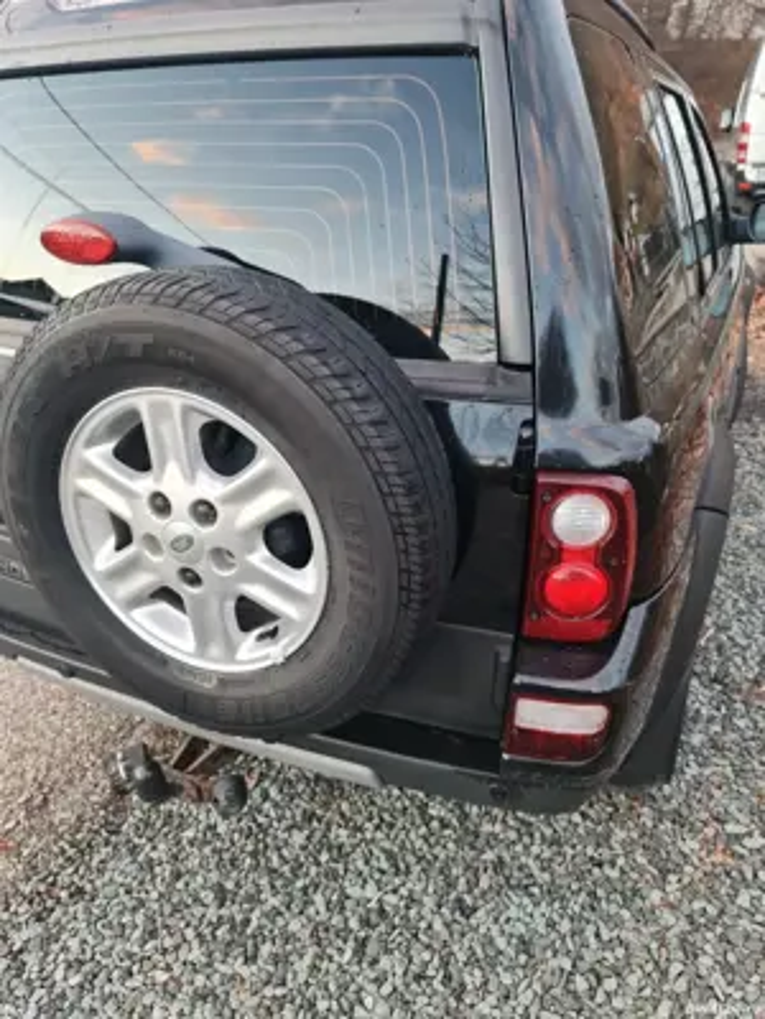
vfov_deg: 69.4
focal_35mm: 25
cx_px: 382
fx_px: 737
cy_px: 510
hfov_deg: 54.9
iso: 160
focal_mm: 7
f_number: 1.8
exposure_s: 1/50
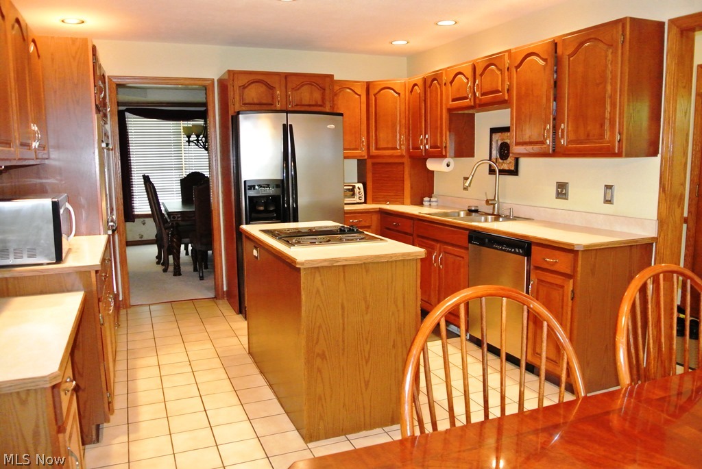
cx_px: 351
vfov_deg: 48.0
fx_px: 527
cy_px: 234
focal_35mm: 27
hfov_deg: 67.3
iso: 2200
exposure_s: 1/60
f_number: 3.5
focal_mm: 10
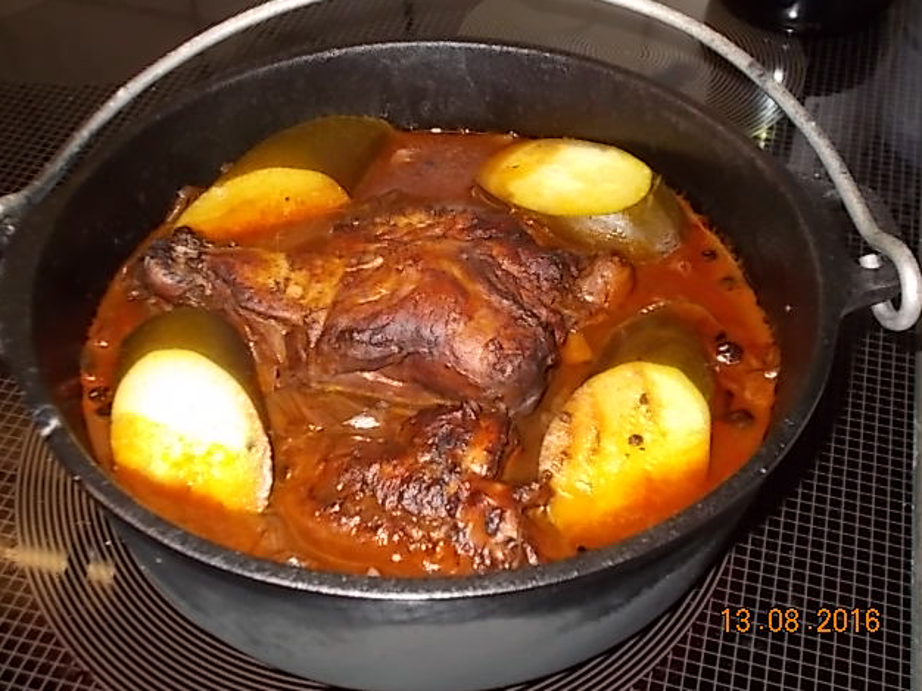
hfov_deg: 42.1
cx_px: 457
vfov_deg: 32.2
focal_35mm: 45
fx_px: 1198
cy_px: 351
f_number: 4.2
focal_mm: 7.9
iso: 200
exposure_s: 1/30
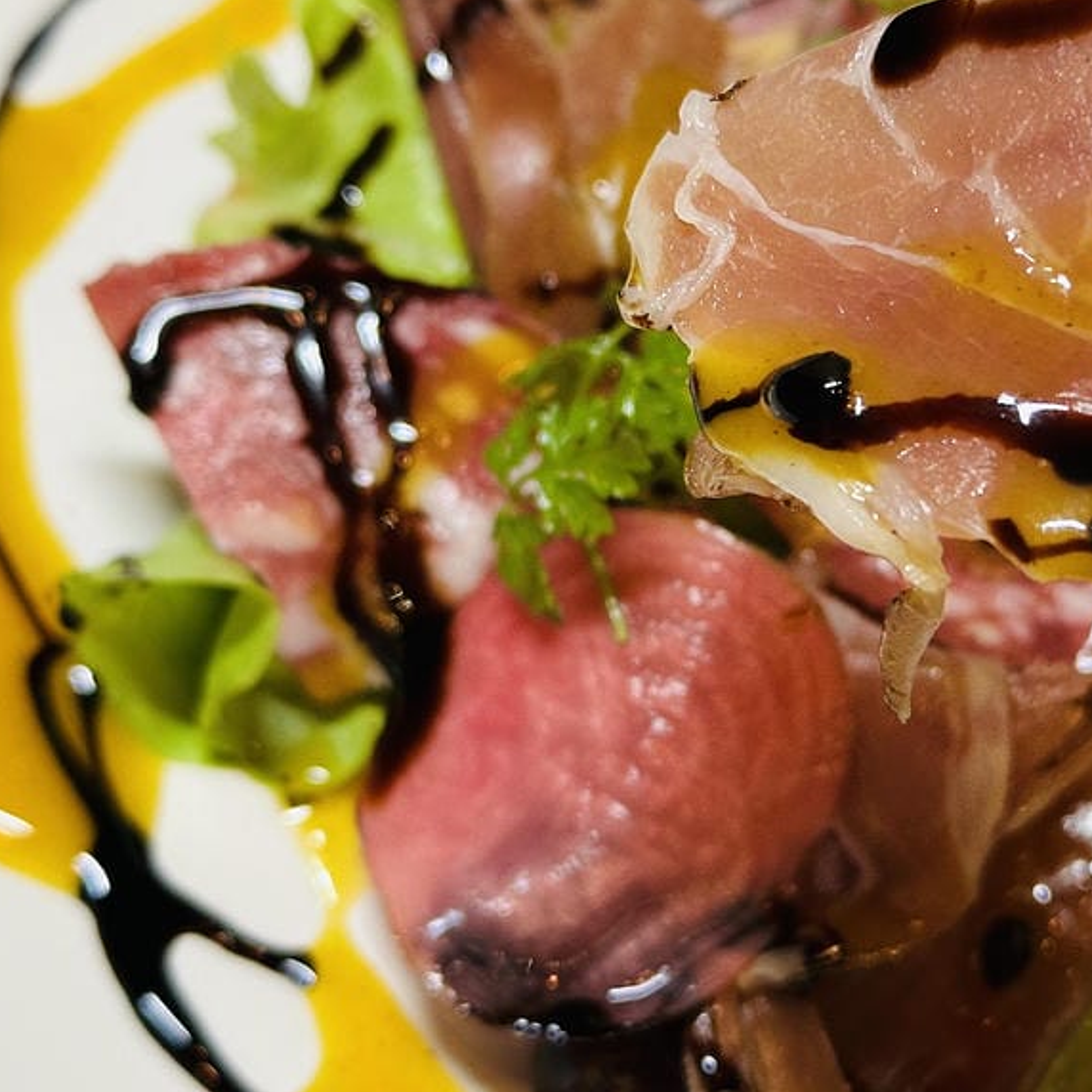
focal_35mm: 89
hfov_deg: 19.4
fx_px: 3176
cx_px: 819
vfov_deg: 19.5
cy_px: 577
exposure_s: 1/60
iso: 200
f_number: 1.78
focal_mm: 6.86
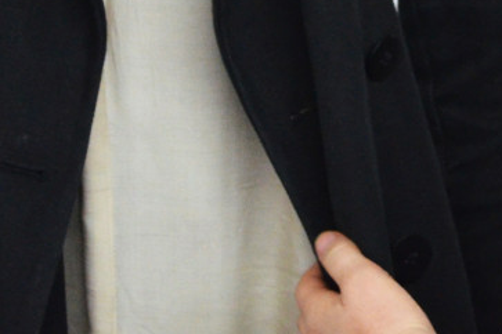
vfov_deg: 8.0
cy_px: -328
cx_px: 631
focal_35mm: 165
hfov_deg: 12.1
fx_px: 2301
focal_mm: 26
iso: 1600
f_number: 4.2
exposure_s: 1/125
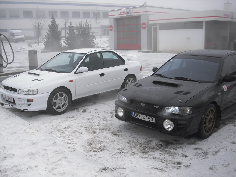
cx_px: 118
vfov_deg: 37.7
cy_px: 88
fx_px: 259
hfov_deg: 49.0
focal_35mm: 38
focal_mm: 6.2
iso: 64
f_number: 5.6
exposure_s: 1/80
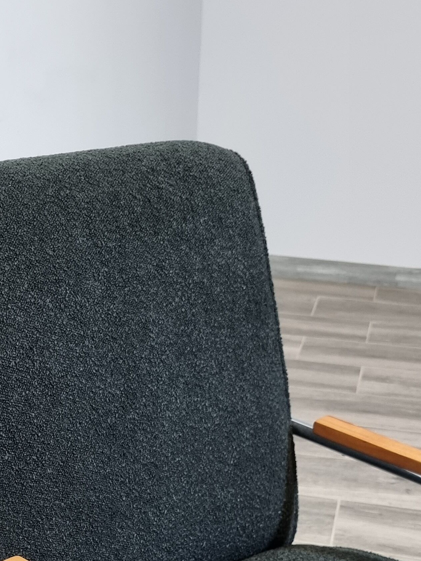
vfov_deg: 29.8
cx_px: 183
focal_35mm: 57
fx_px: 924
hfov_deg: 25.6
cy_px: 643
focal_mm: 6.7
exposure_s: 1/100
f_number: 1.8
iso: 320
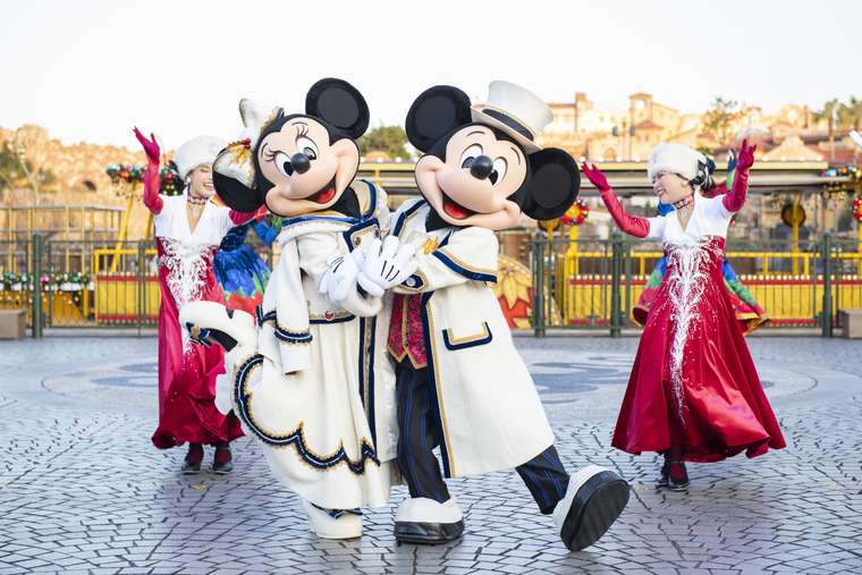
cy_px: 288
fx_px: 1485
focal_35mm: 62
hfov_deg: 32.4
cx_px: 431
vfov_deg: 21.9
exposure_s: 1/500
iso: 800
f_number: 4
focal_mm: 62
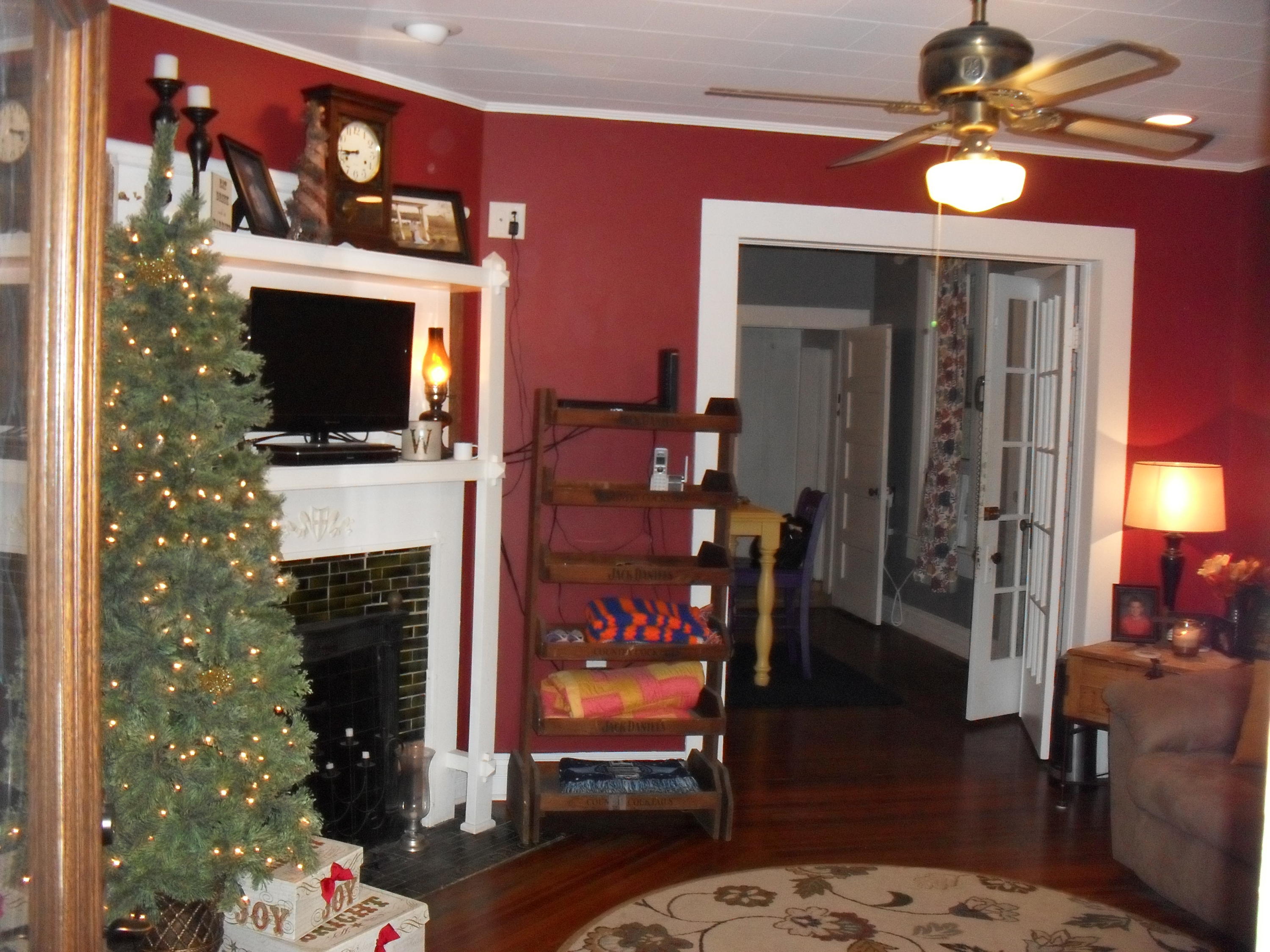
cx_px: 635
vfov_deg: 40.7
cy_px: 476
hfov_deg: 52.6
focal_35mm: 35
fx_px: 1284
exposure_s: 1/45
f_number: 3.2
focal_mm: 6.3
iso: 240
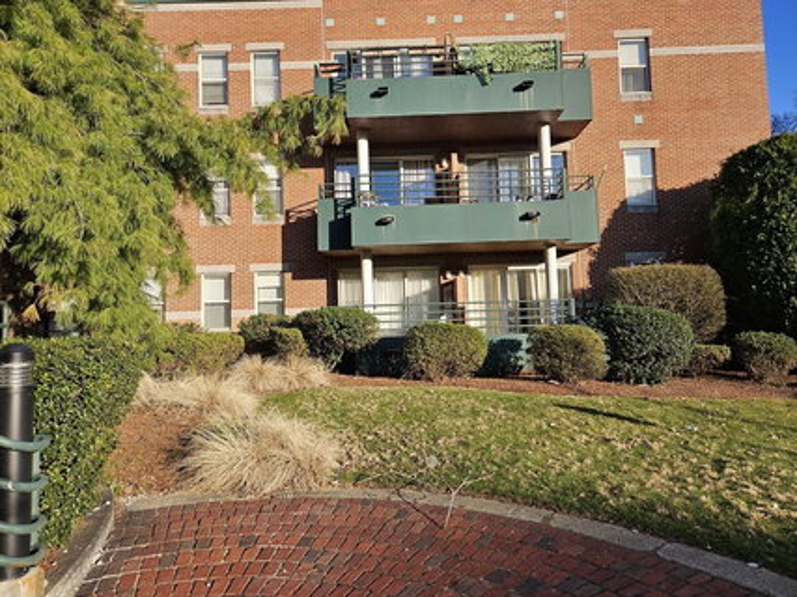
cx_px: 398
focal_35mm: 23
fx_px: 529
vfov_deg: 58.9
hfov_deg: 73.9
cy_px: 298
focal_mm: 5.4
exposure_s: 1/994
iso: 25
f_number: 1.8
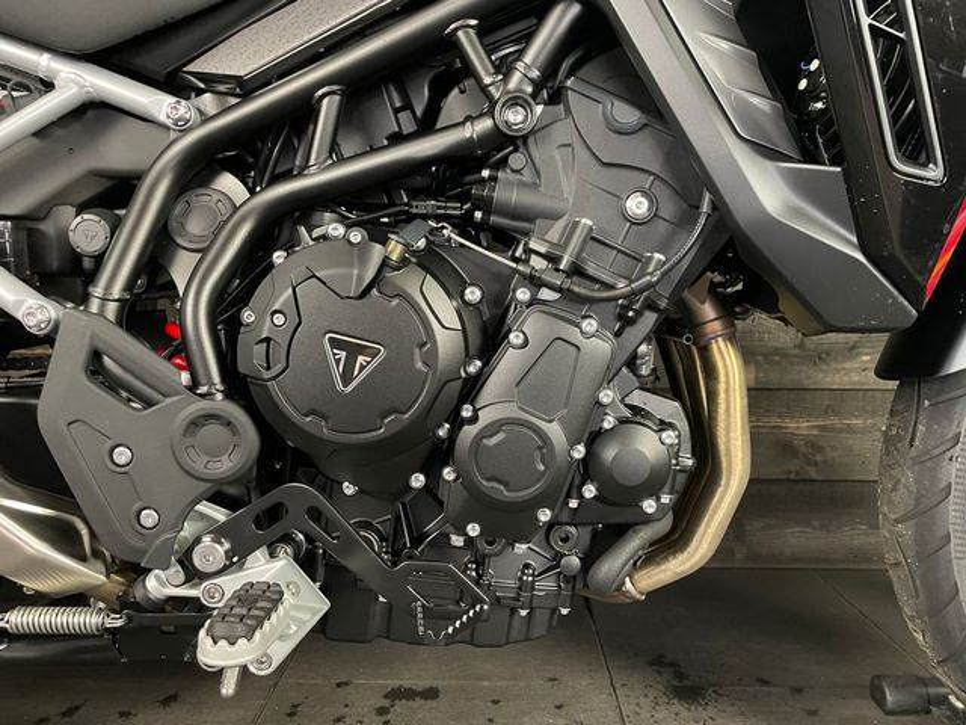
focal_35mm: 26
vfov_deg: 53.1
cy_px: 362
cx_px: 483
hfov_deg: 67.3
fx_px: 726
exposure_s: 1/25
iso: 500
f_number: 1.6
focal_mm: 4.2
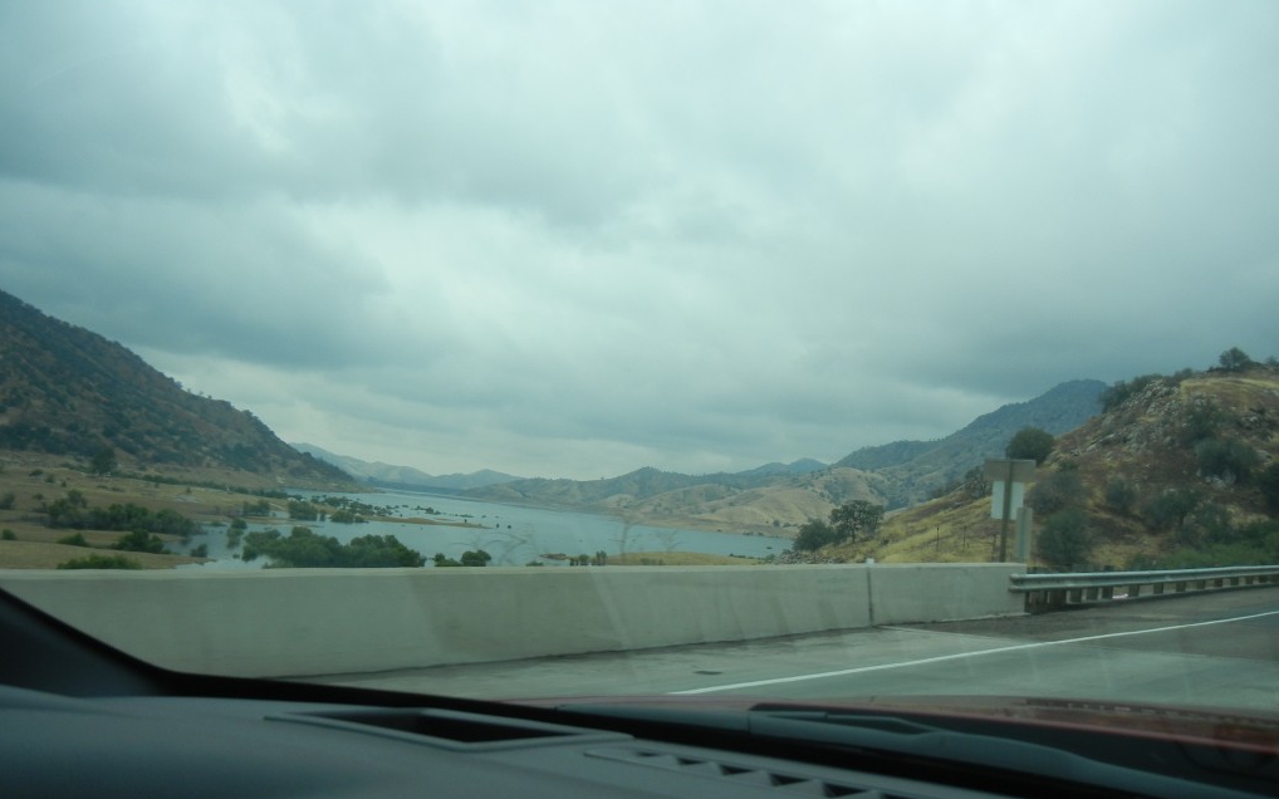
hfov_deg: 59.7
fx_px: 1115
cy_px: 452
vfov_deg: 39.3
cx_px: 638
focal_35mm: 32
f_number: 7
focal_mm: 5.4
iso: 160
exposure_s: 1/288
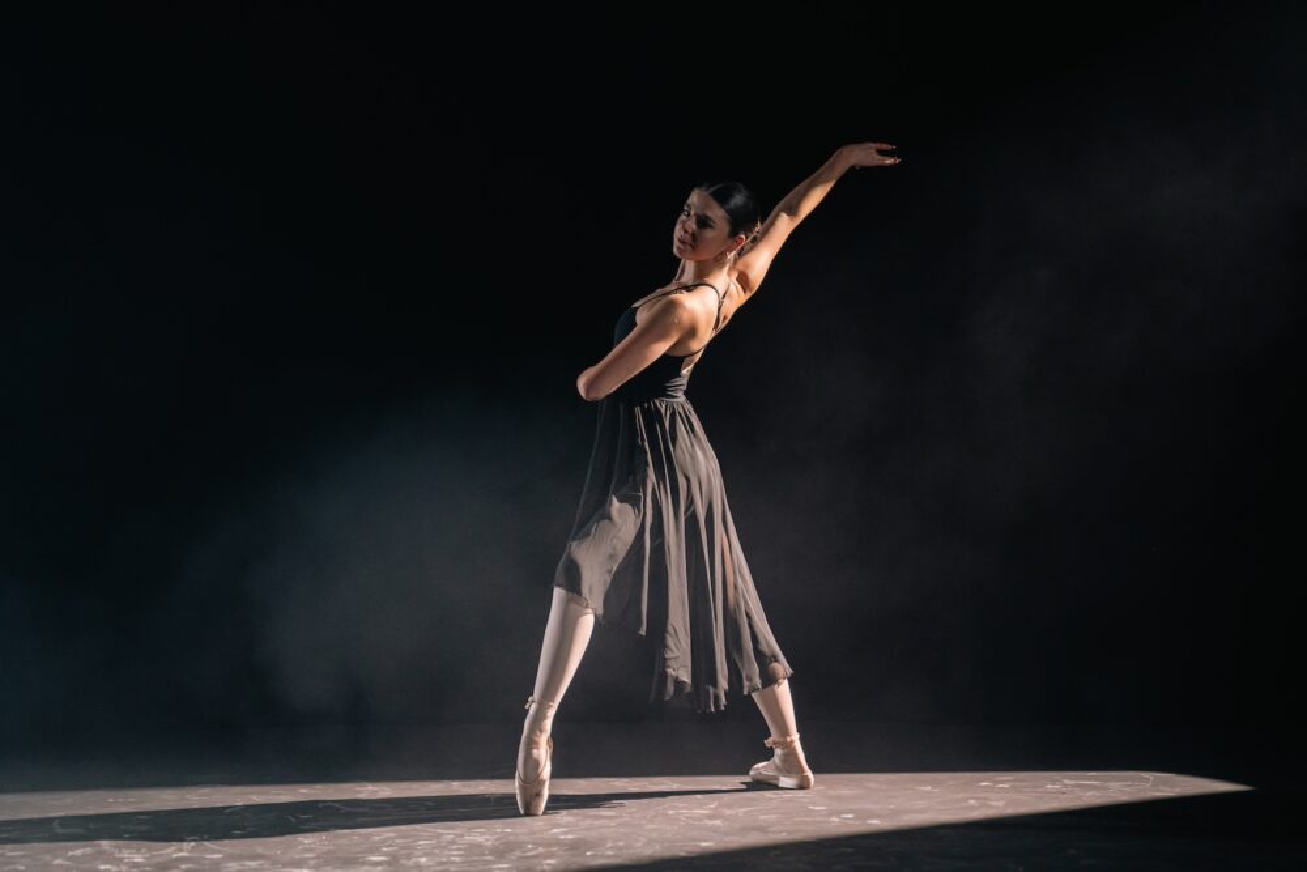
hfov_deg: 25.4
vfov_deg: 17.1
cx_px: 654
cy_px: 436
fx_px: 2905
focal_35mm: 80
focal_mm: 80
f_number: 2.8
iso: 1250
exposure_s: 1/160
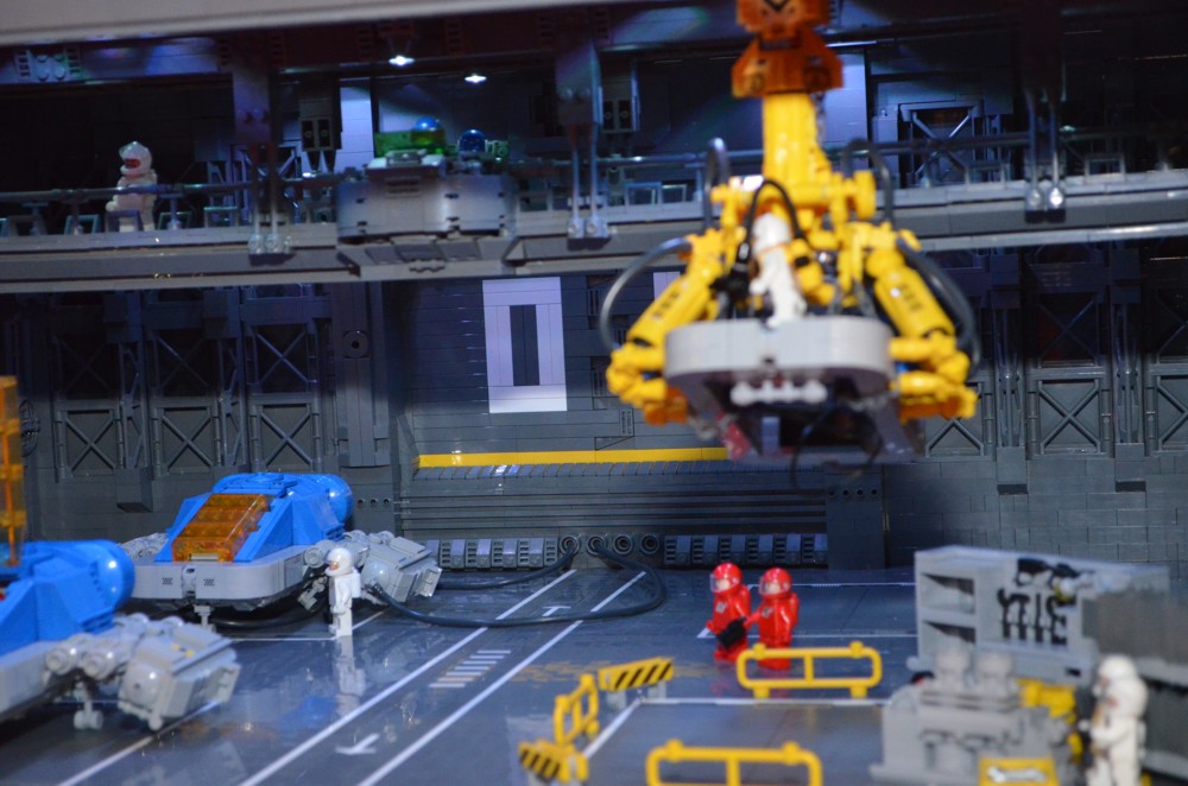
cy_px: 393
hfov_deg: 29.9
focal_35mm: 68
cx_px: 594
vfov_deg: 20.1
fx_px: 2223
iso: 3200
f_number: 5.3
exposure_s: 1/60
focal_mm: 45
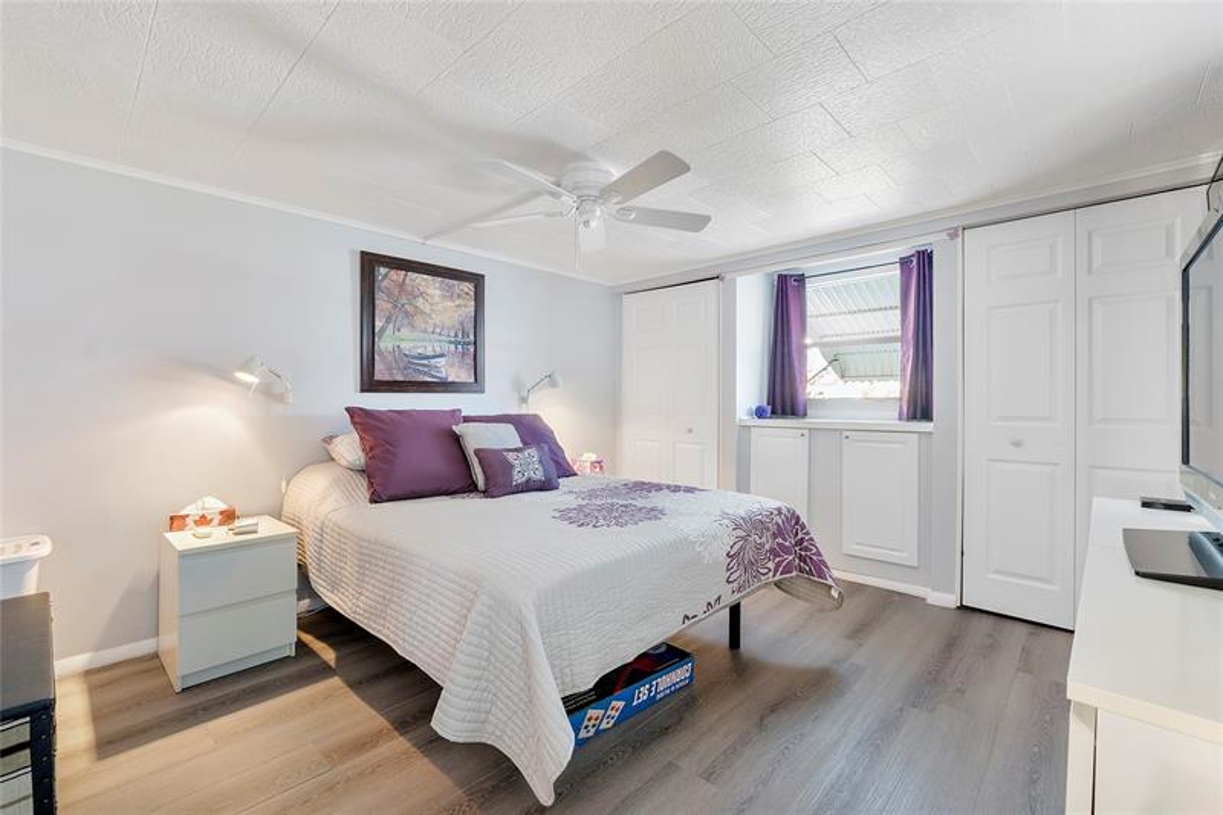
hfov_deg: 100.4
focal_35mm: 15
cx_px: 612
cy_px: 408
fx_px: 509
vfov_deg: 77.3
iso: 800
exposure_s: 1/6
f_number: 8
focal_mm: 10
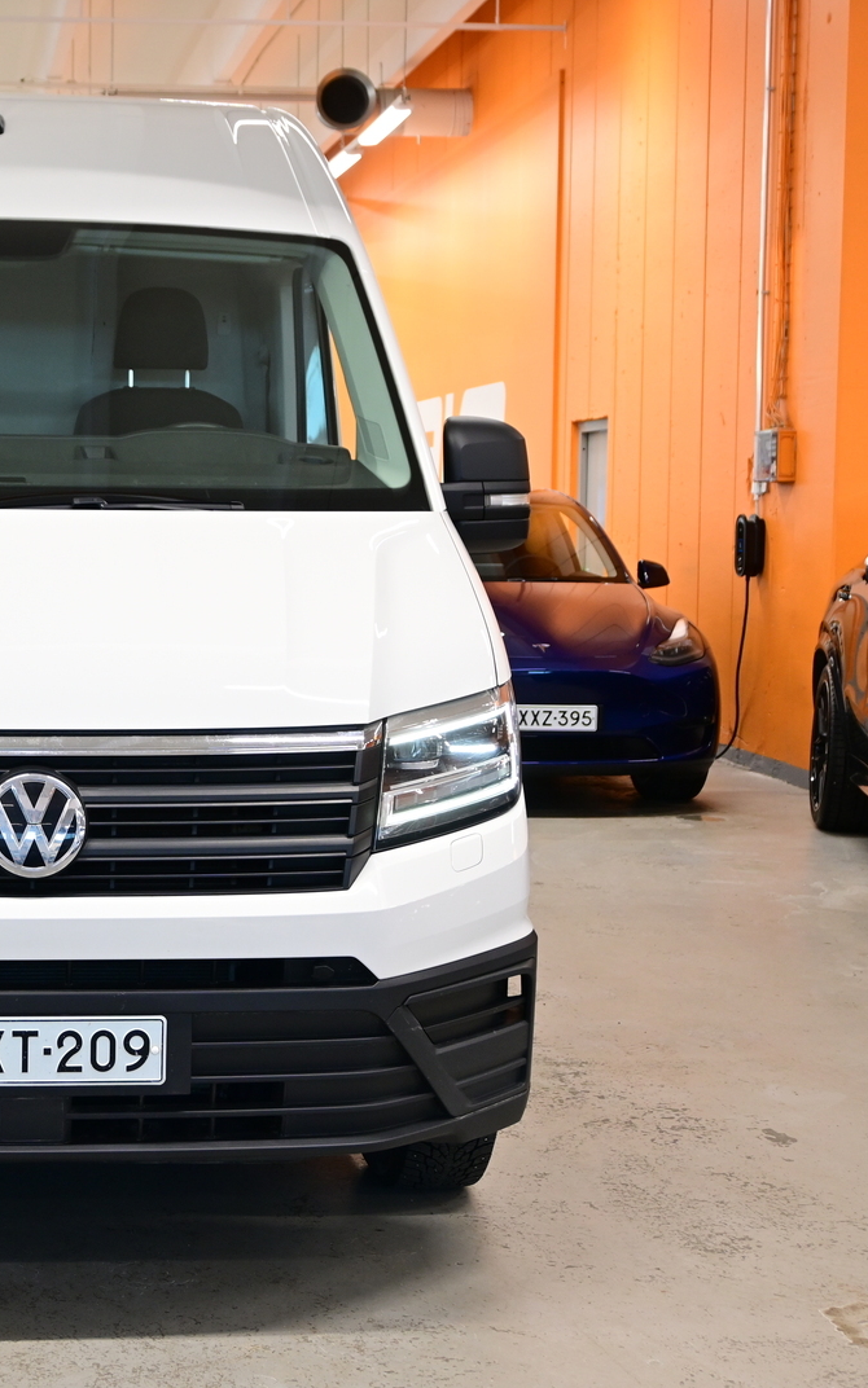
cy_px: 690
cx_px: 43
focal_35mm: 58
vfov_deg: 35.2
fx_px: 2187
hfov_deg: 21.8
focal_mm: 25
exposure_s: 1/40
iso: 400
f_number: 4.2
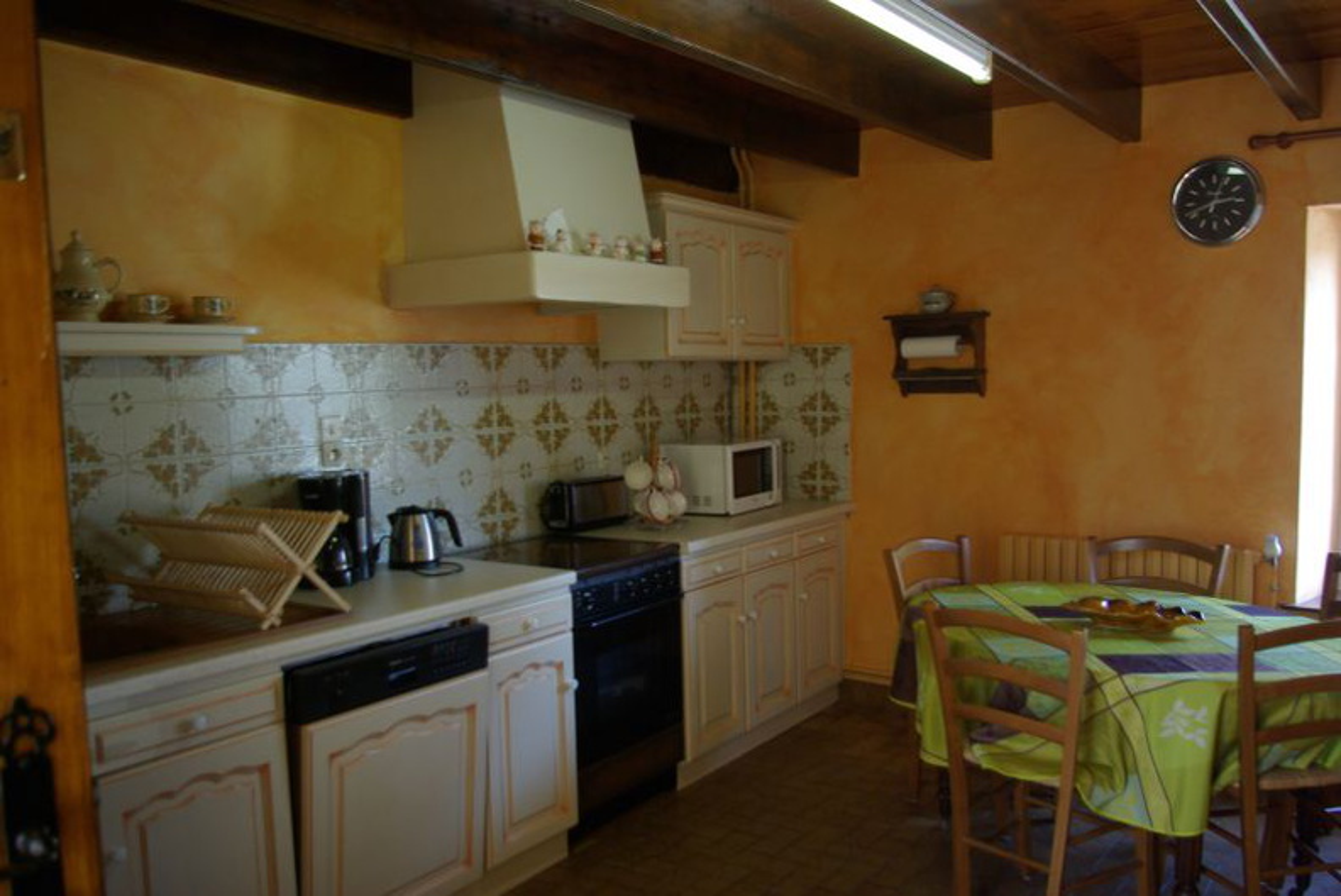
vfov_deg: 43.7
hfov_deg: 61.9
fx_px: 1118
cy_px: 448
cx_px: 670
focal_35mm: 30
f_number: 4
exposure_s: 1/30
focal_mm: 20
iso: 400
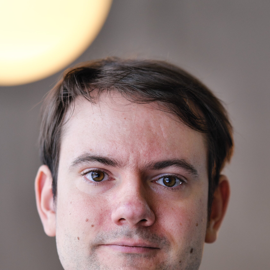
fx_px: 2294
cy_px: 241
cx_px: 234
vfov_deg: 6.7
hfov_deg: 6.7
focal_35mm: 260
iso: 160
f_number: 1.2
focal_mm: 75
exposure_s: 1/200
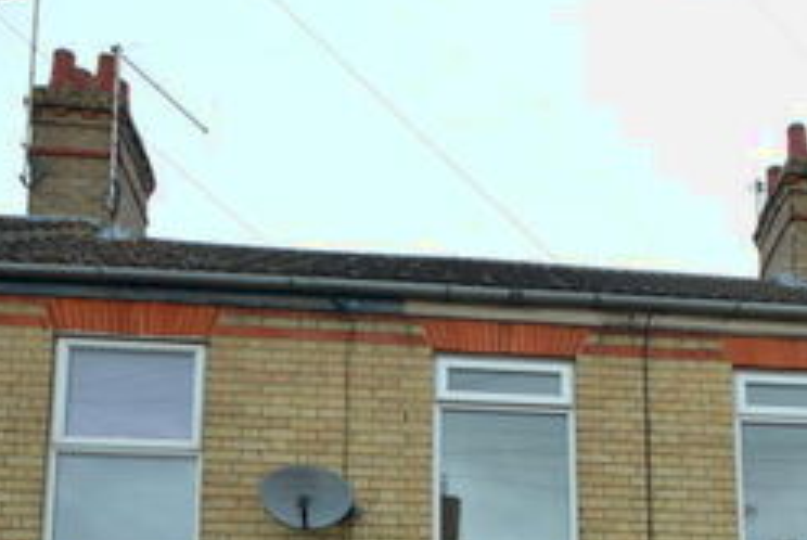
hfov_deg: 38.9
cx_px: 648
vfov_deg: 24.4
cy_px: 696
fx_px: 1093
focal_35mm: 49
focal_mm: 11.5
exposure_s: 1/250
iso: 180
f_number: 8
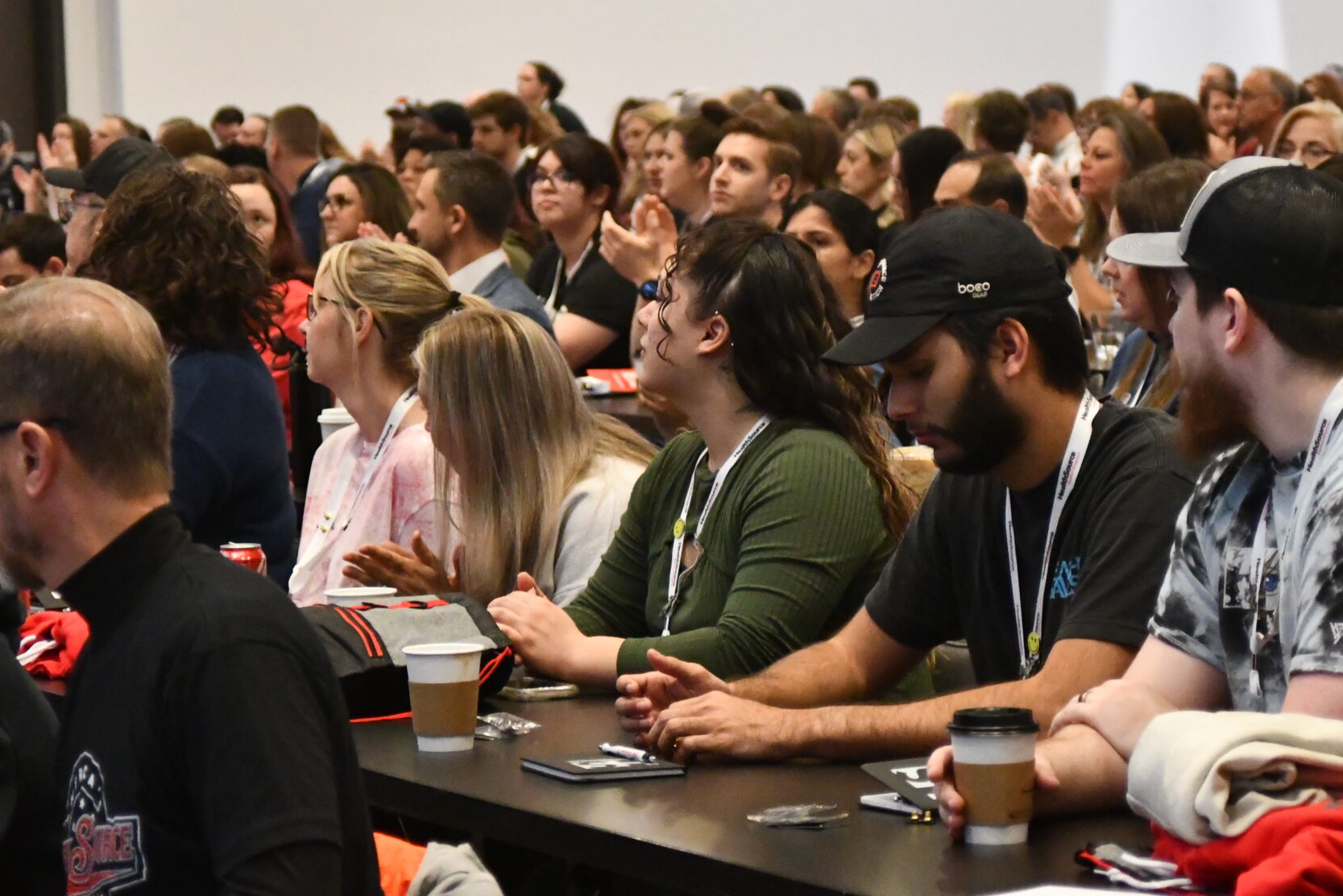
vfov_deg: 8.0
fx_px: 6417
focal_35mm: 172
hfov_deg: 11.9
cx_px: 716
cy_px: 236
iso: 8000
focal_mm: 75
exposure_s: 1/125
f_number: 5.6
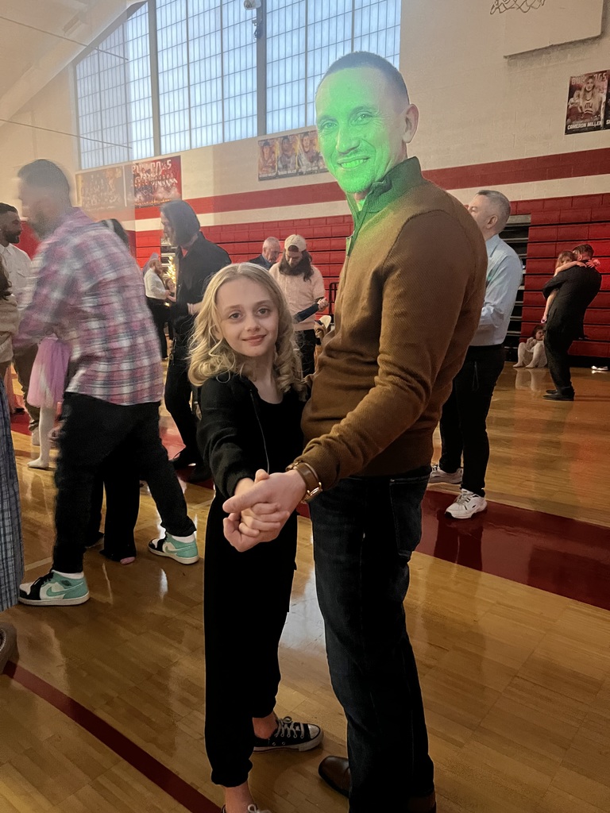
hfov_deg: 53.1
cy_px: 406
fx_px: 611
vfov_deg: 67.3
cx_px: 305
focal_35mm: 26
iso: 1000
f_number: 1.5
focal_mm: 5.7
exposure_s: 1/30
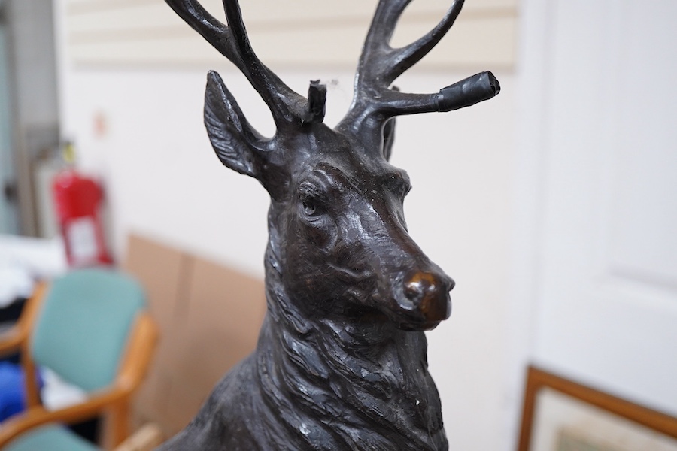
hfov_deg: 43.6
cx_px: 338
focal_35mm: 45
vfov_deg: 29.9
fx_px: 846
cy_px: 226
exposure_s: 1/125
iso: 1600
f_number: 3.5
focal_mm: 30
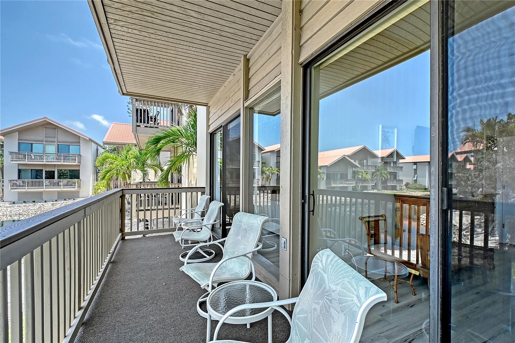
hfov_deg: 100.4
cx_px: 258
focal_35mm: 15
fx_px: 215
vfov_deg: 77.3
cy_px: 172
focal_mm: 10
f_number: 10
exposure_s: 1/8000
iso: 800
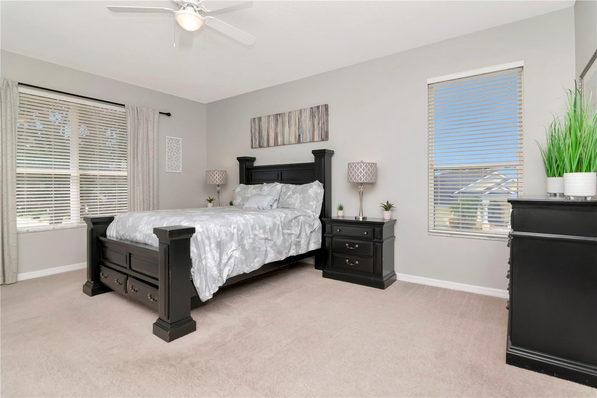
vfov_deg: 72.0
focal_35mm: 16
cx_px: 298
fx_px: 274
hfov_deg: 95.0
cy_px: 199
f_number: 7.1
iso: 640
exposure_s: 1/200
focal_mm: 11
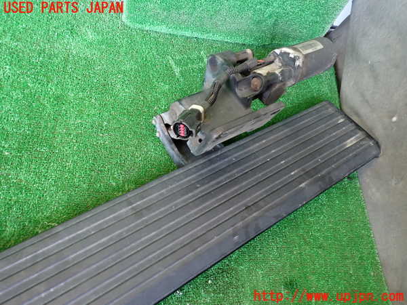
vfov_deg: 54.9
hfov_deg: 69.4
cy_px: 152
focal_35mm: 25
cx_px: 204
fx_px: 294
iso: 250
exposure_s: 1/30
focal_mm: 4.5
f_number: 2
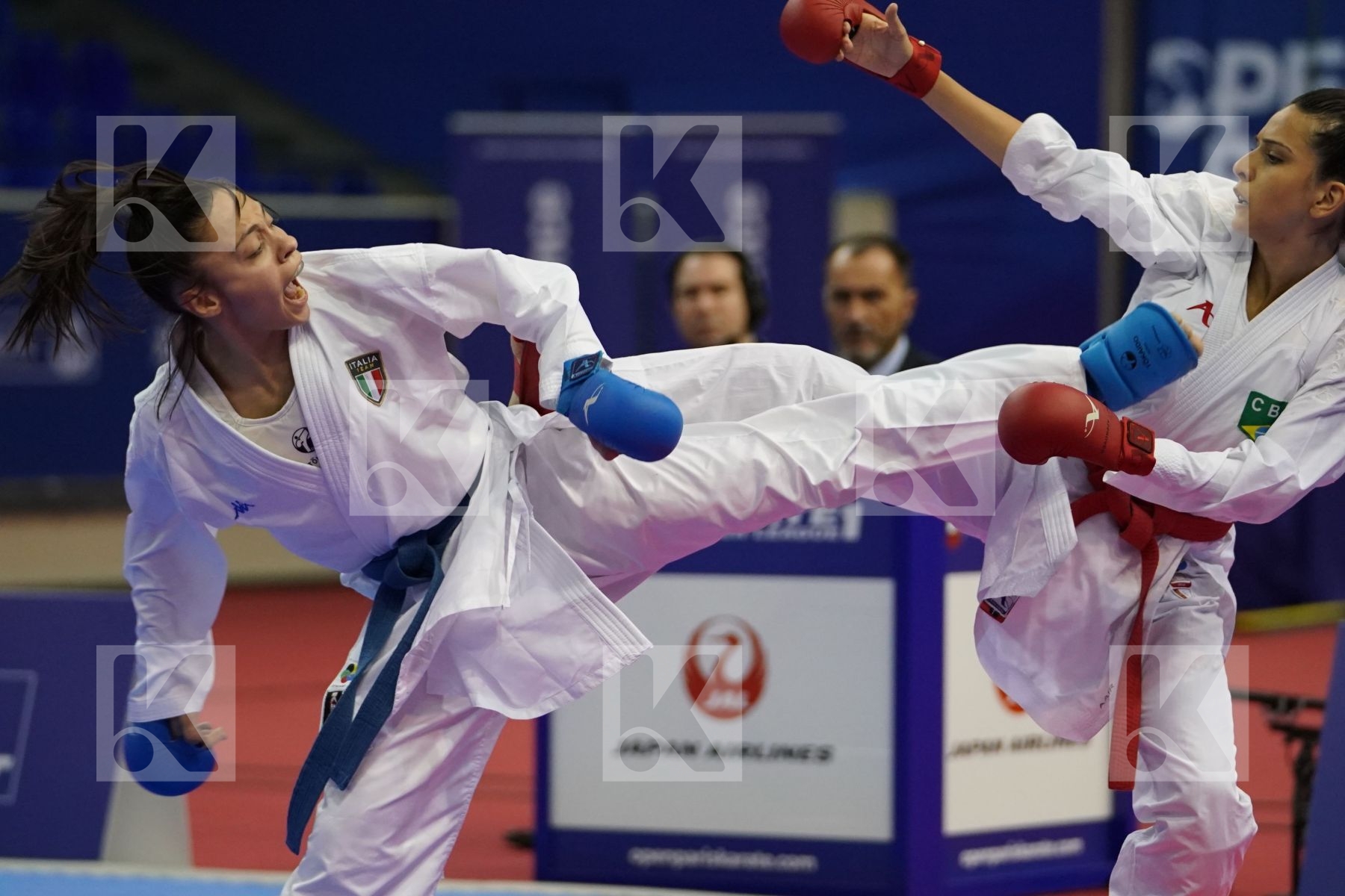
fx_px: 7285
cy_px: 448
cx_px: 672
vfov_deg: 7.0
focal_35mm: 195
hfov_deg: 10.5
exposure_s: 1/1000
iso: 3200
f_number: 2.8
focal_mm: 130
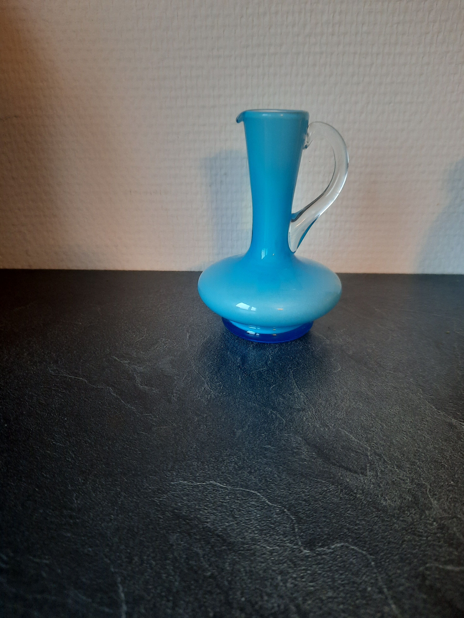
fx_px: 447
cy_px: 309
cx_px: 232
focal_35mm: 25
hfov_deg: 54.9
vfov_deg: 69.4
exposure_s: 1/50
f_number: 2
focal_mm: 4.6
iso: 320
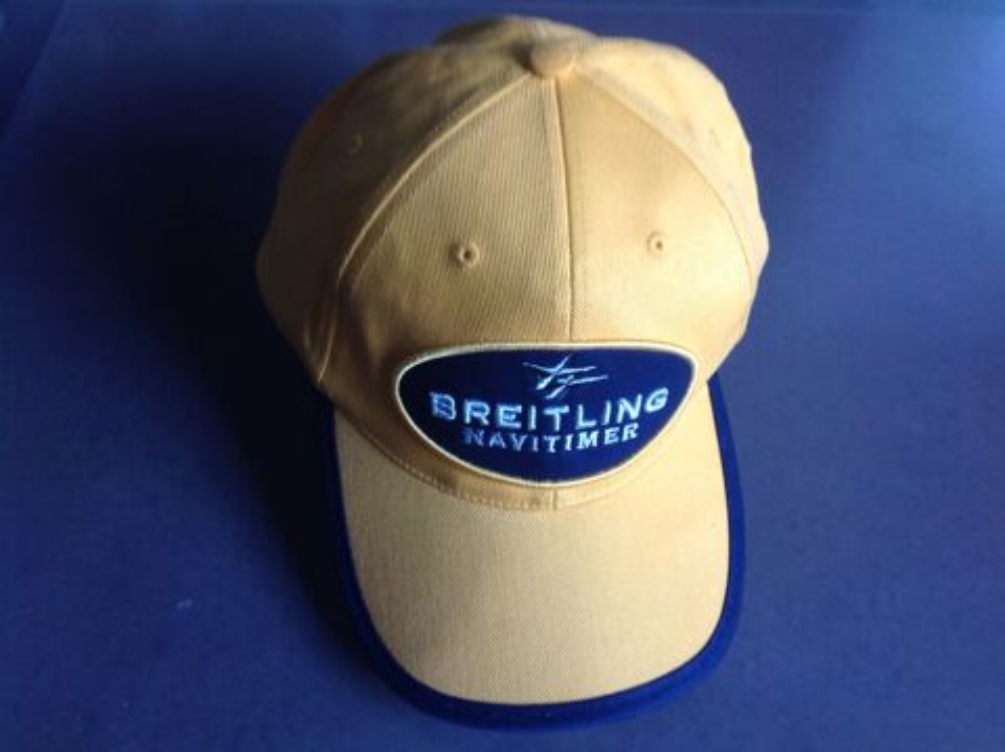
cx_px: 502
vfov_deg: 40.6
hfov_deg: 52.7
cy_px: 376
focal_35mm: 35
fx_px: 1015
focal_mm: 4.28
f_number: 2.4
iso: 50
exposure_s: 1/24
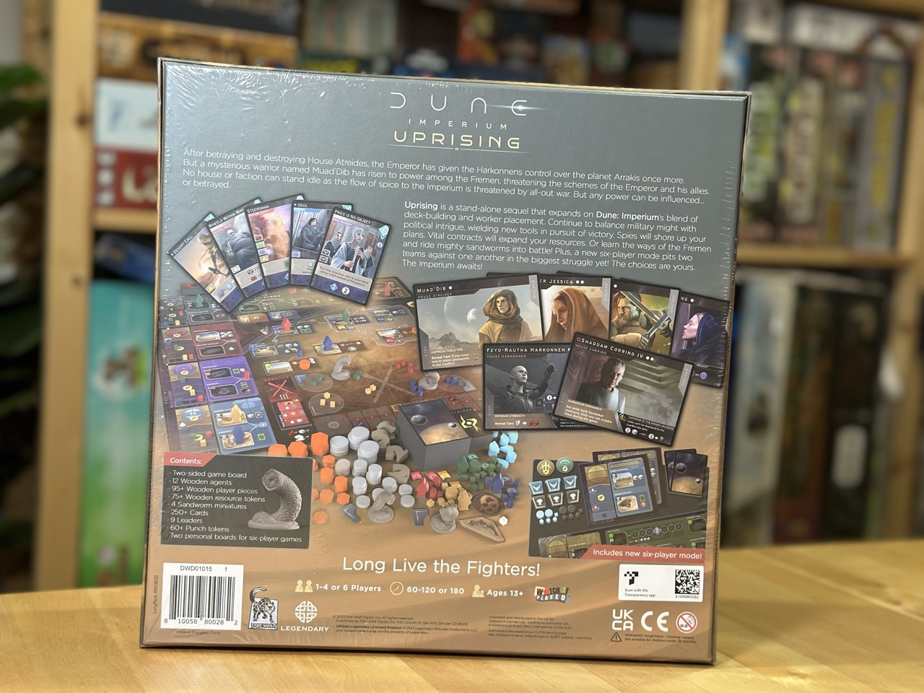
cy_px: 346
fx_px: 1281
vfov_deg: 30.3
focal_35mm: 48
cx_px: 462
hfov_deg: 39.7
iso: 160
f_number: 1.78
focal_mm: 6.86
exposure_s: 1/50
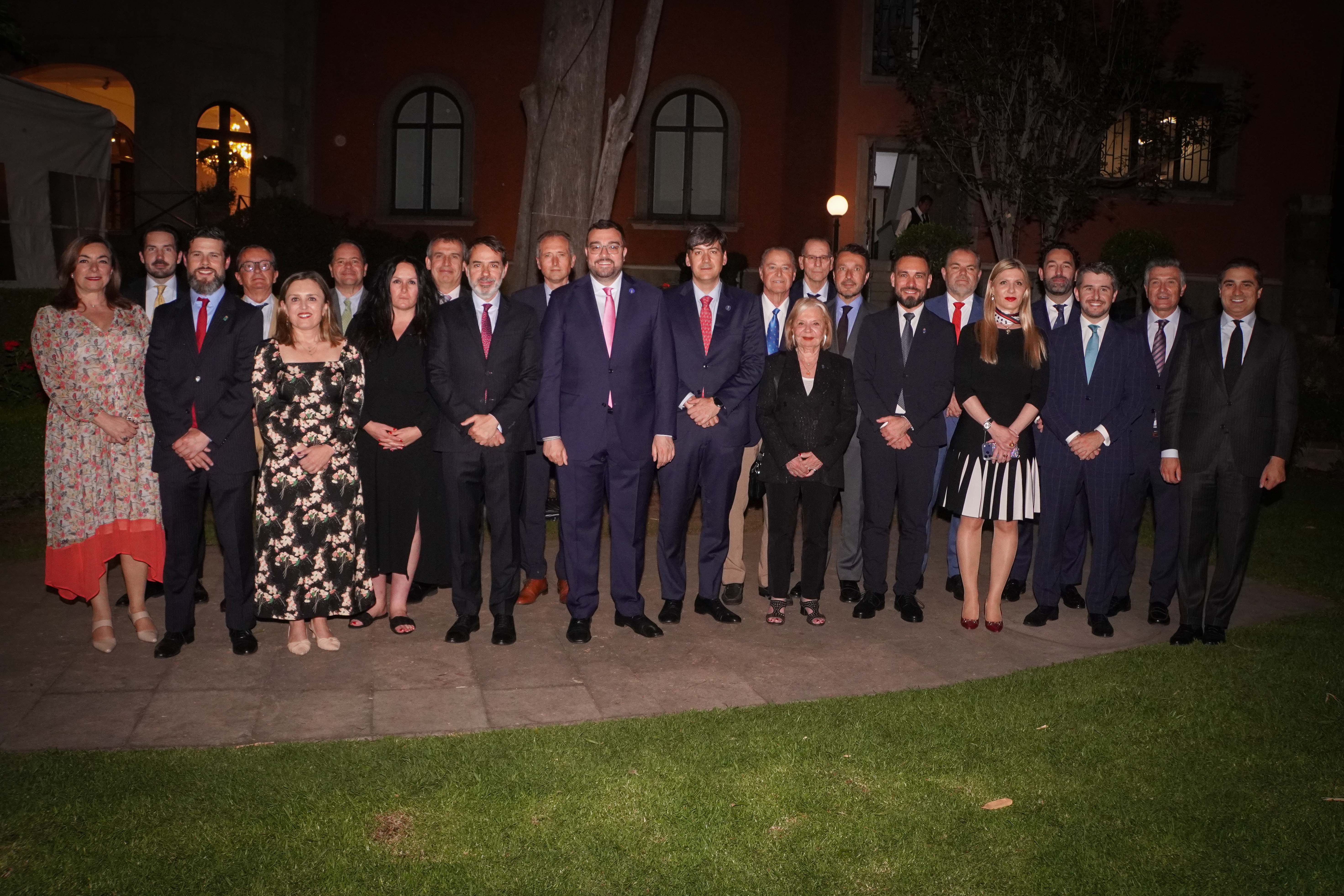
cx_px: 672
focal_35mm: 27
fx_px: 1008
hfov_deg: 67.4
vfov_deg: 47.9
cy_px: 448
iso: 2000
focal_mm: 18
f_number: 8
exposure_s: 1/125
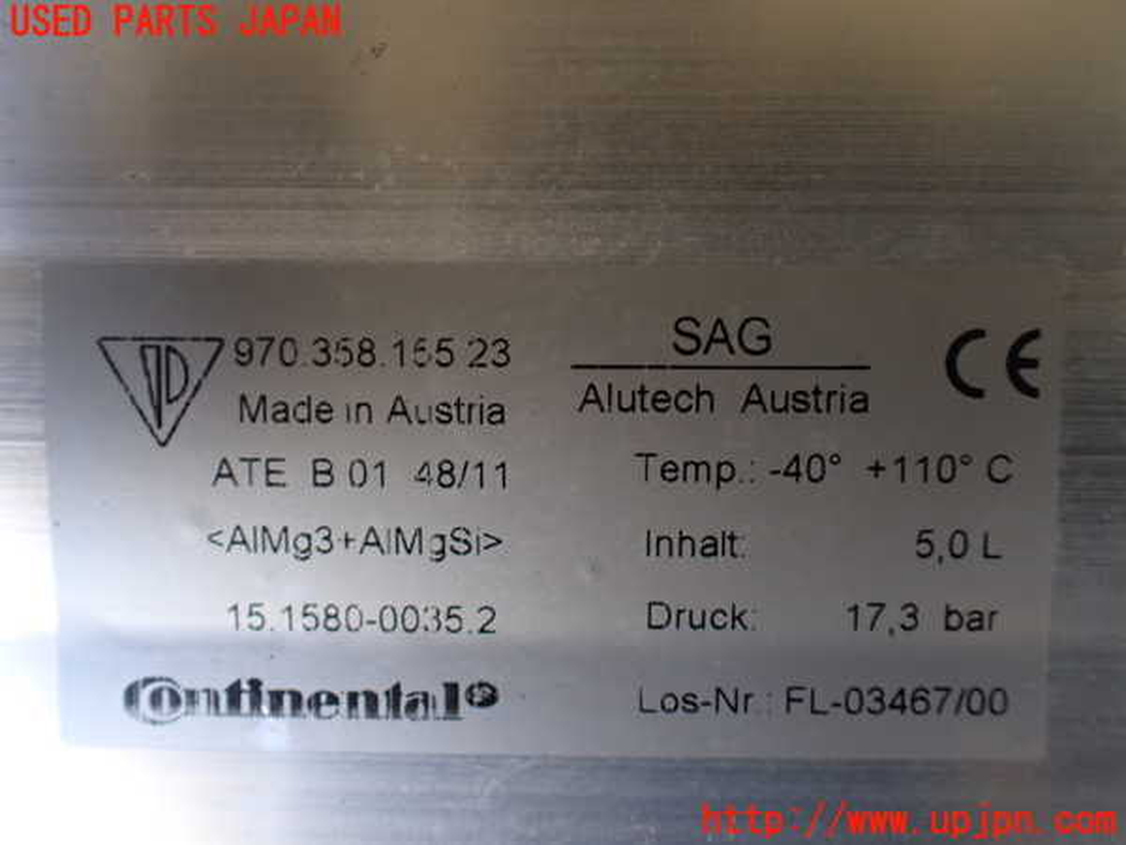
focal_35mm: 30
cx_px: 563
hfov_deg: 60.0
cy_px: 422
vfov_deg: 46.8
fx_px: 976
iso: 200
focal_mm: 5.4
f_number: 2.3
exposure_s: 1/125
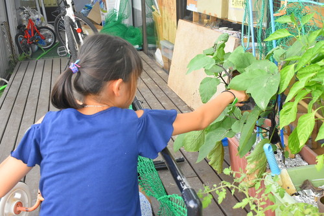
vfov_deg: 28.1
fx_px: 432
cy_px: 108
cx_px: 162
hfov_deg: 41.1
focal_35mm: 48
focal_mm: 32
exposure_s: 1/250
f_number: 8
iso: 1600
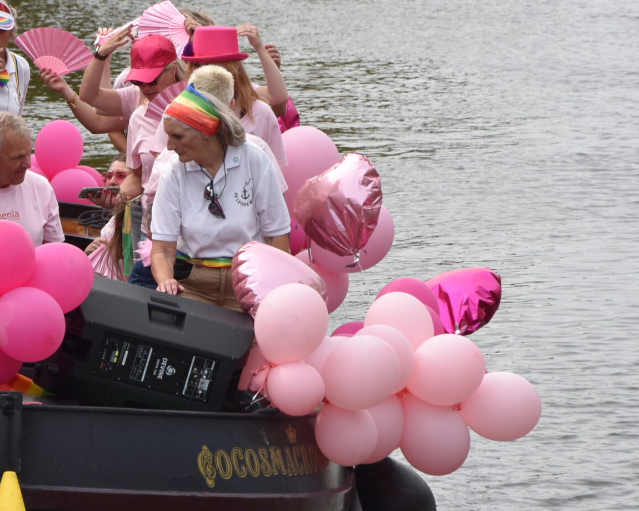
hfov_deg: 6.3
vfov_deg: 5.0
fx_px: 5806
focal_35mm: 307
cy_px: 247
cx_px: 7
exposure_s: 1/250
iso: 200
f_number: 8
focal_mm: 98
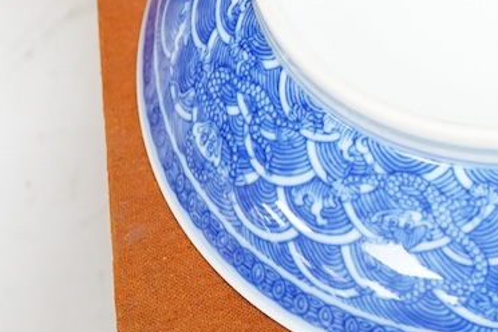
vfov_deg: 10.0
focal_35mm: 136
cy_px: -47
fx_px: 1881
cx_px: 563
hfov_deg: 14.7
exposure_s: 1/160
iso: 2500
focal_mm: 30
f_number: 6.3
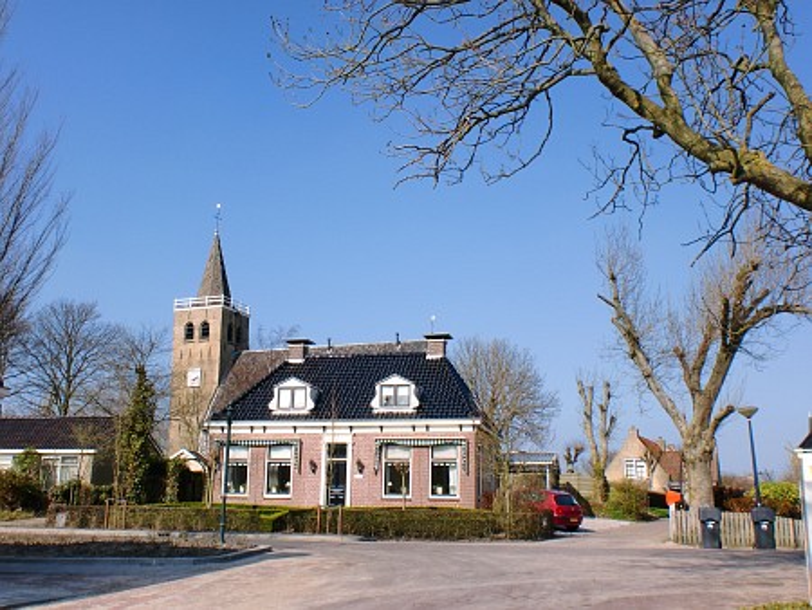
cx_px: 406
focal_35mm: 35
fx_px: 821
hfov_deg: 52.6
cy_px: 305
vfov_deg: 40.7
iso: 64
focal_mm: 6.3
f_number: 5.6
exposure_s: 1/400
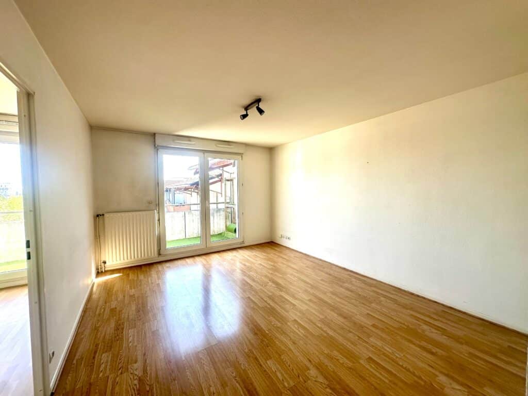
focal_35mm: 14
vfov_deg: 85.7
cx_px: 264
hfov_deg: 102.1
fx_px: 214
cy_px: 198
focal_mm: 2.22
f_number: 2.2
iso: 40
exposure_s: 1/113
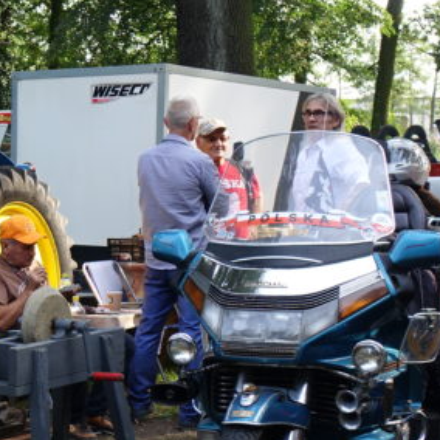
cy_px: 281
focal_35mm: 95
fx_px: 1366
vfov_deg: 18.3
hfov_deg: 17.4
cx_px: -88
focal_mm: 11.35
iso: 125
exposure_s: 1/200
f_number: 2.8
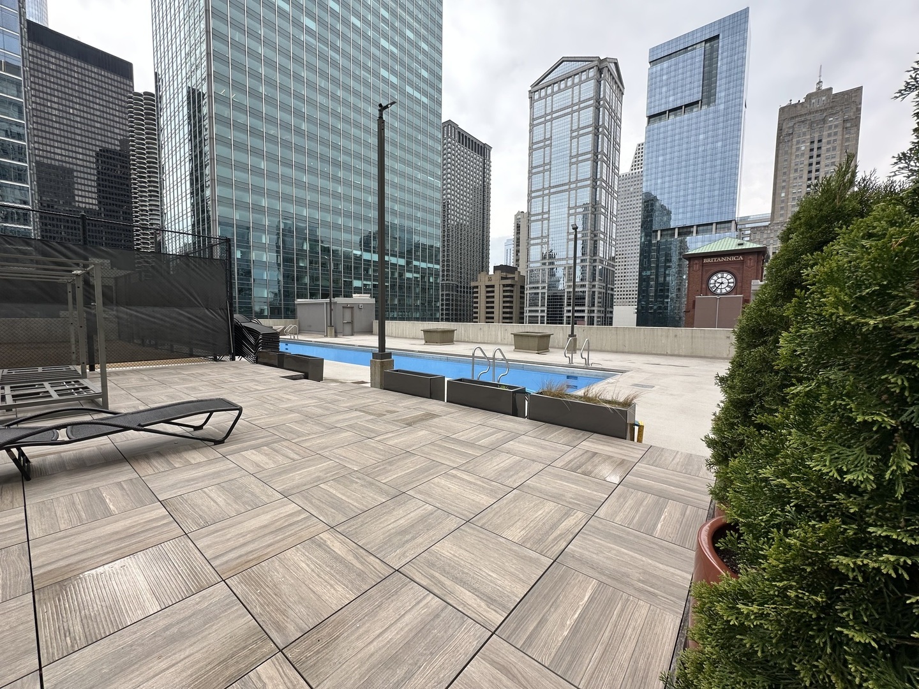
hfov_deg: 102.1
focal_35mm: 14
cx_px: 460
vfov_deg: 85.7
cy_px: 344
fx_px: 372
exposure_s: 1/596
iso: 40
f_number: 2.2
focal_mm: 2.22
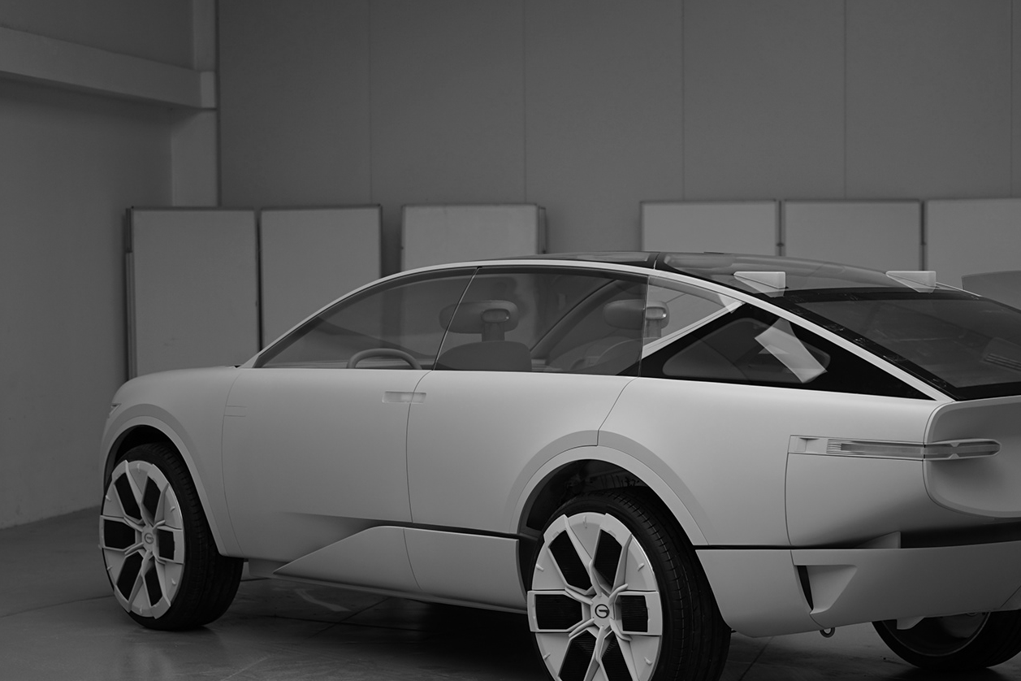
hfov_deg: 24.1
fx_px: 2382
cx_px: 673
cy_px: 434
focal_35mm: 84
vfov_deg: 16.2
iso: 100
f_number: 1.8
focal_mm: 55
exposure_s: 1/400
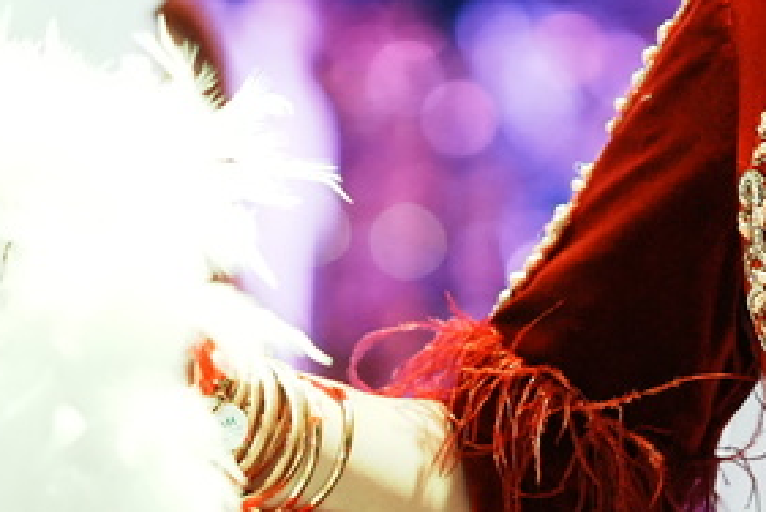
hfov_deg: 5.9
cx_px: 875
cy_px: -82
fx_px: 7412
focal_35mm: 348
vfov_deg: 4.0
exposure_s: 1/800
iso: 3200
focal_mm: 85
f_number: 1.6
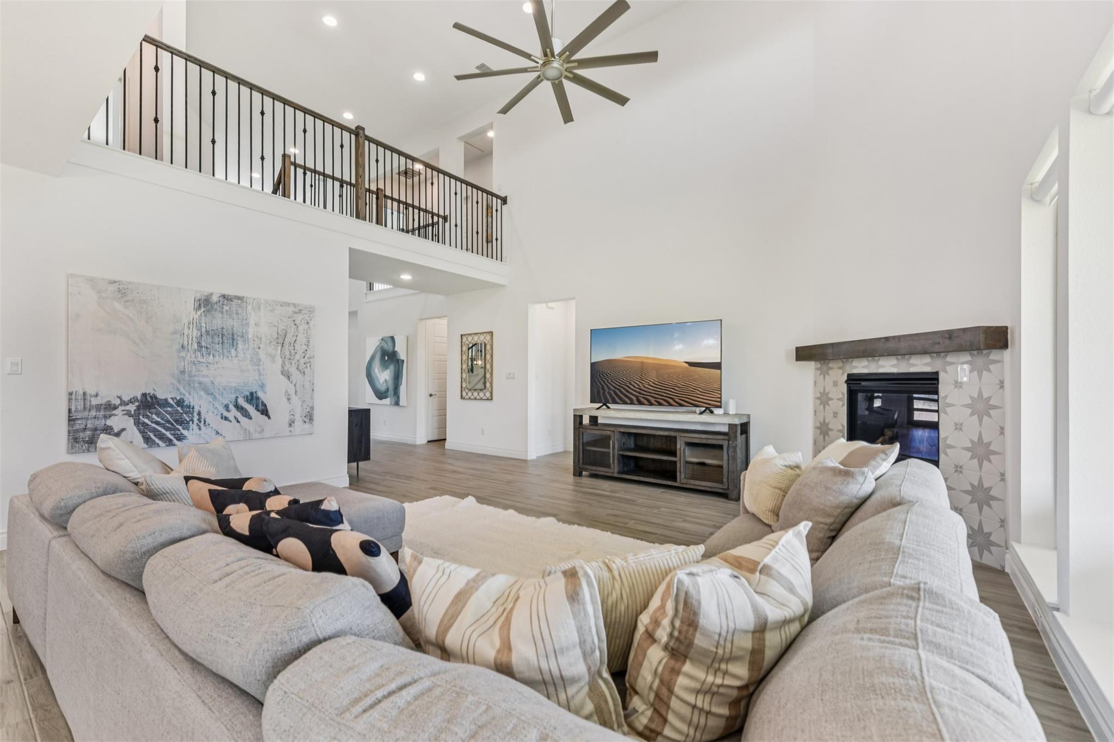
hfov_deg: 104.3
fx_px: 433
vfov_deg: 81.2
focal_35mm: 14
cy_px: 371
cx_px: 557
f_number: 8
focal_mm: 14
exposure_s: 1/8
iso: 110
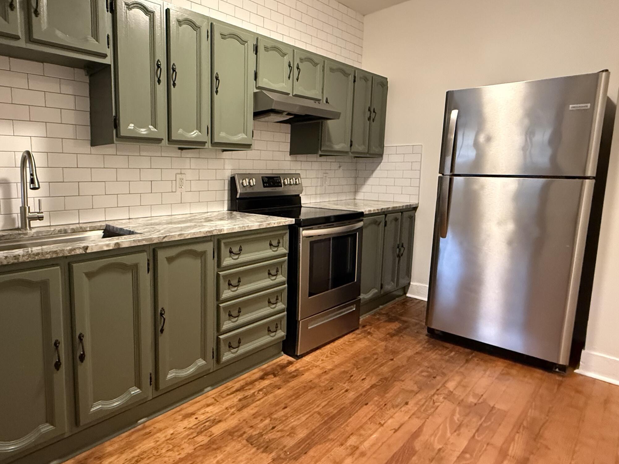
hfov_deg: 76.9
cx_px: 216
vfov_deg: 63.4
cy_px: 214
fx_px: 376
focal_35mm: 21
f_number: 2.2
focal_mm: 2.22
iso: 800
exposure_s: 1/60
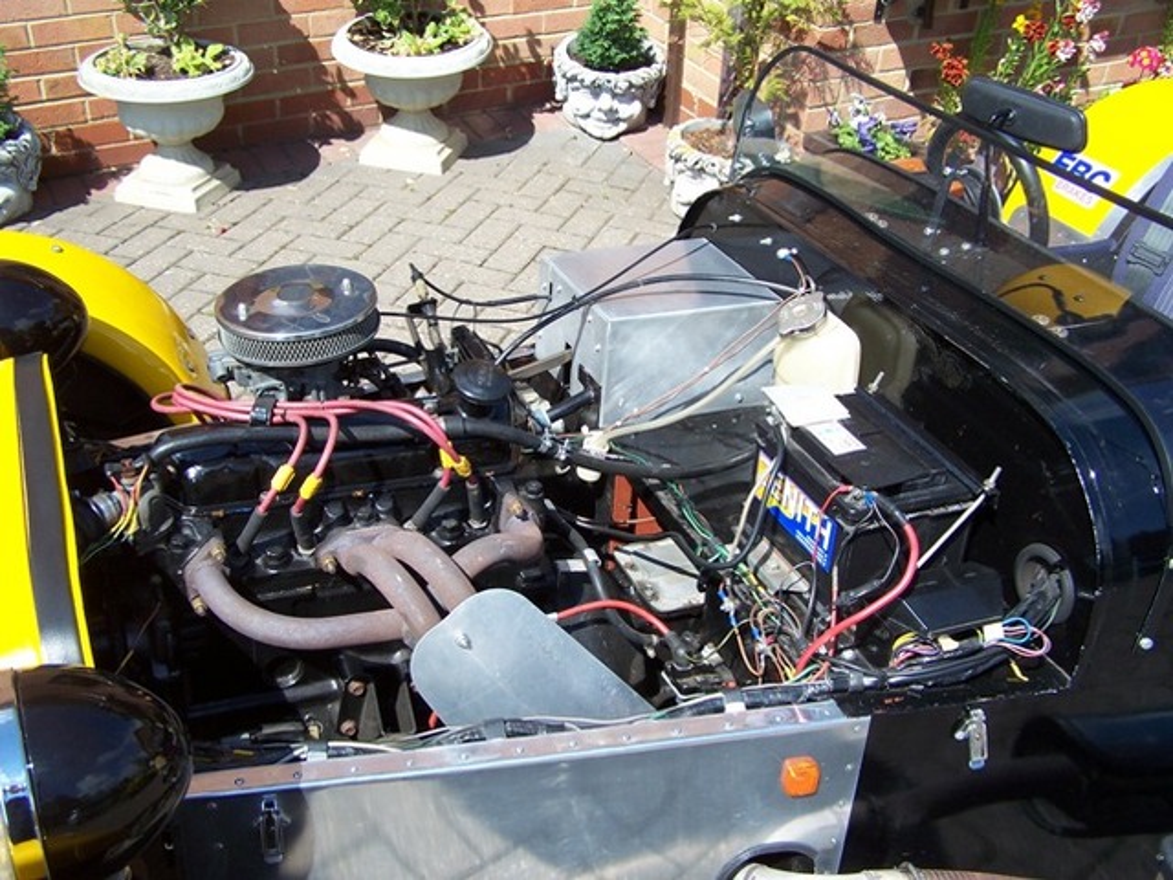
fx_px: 1288
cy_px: 440
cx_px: 586
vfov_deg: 37.7
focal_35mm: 38
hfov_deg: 49.0
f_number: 2.8
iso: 80
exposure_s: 1/750
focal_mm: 6.3
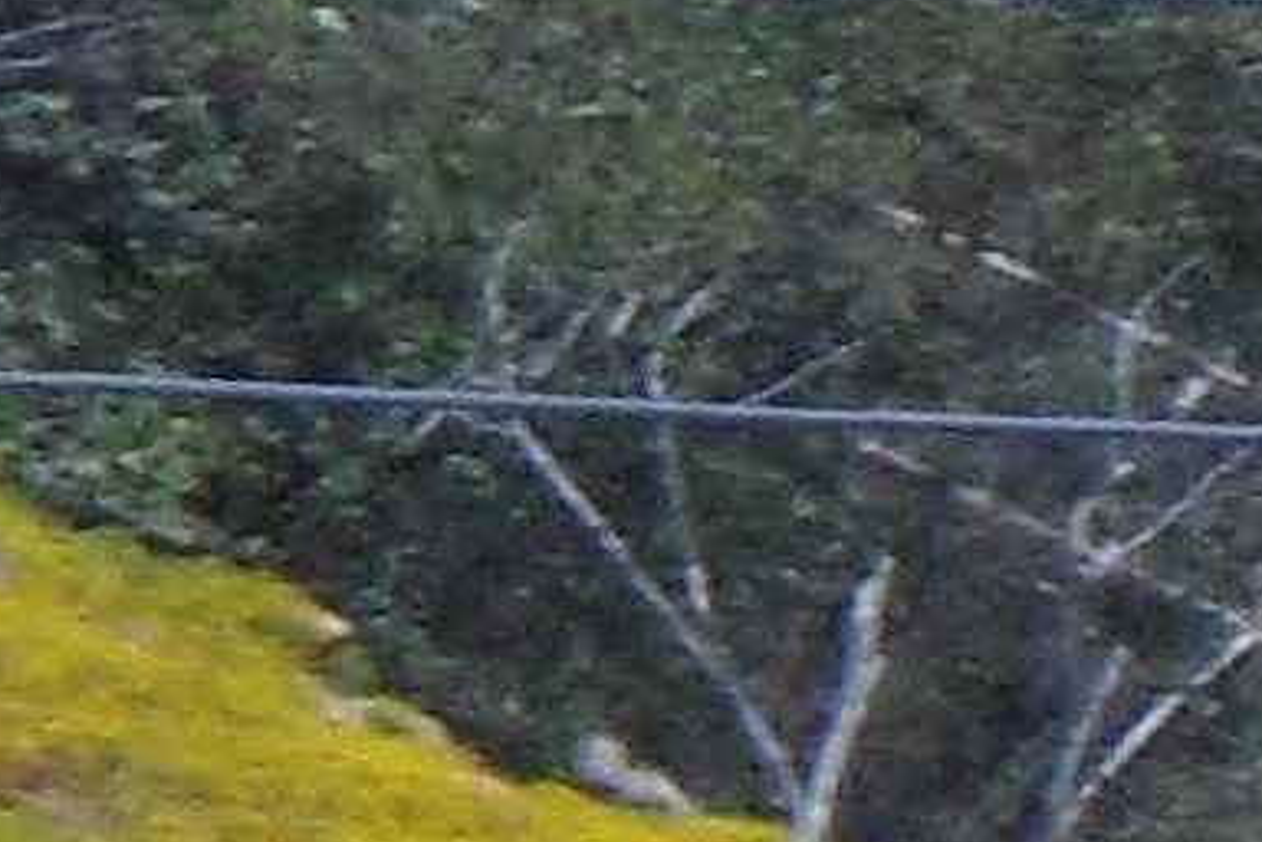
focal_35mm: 1169
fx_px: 40977
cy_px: 1894
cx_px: 2051
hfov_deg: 1.8
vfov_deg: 1.2
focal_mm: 46.8
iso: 80
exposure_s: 1/500
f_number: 5.9
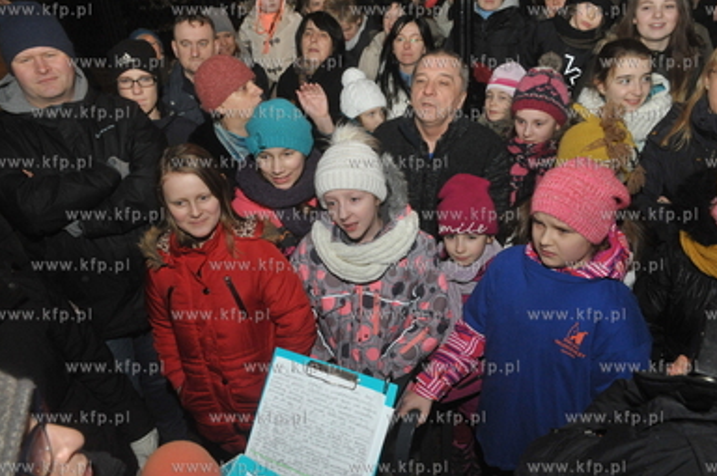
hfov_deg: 71.6
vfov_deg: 51.2
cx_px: 358
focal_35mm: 25
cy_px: 239
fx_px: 497
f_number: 7.1
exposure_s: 1/250
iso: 3200
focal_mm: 24
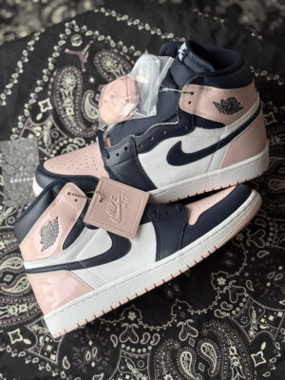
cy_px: 190
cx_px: 142
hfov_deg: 28.0
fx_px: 571
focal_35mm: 52
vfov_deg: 36.8
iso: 40
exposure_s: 1/667
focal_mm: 5.96
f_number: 1.6
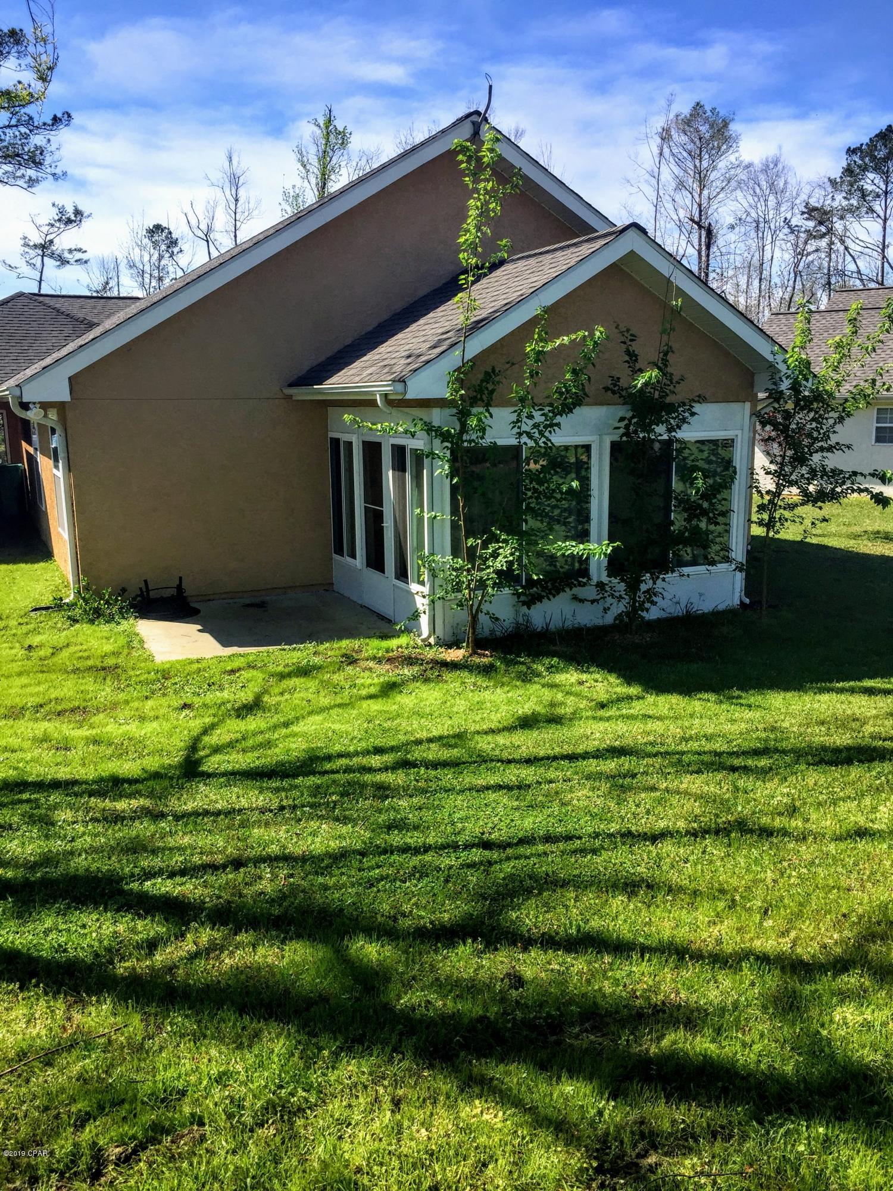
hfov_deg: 48.2
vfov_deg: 61.7
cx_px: 446
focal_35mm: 29
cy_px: 596
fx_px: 997
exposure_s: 1/1582
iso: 32
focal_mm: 4.15
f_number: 2.2
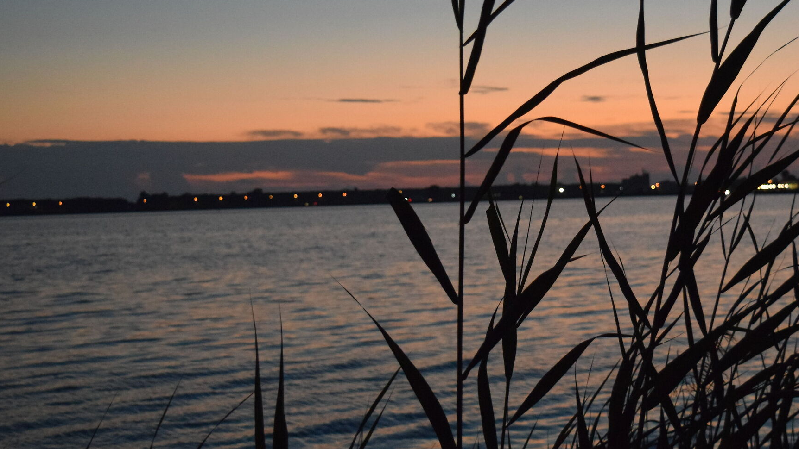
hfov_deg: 30.0
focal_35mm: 70
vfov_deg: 17.2
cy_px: 153
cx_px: 525
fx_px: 1483
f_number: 4.5
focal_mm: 32
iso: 4000
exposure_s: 1/60
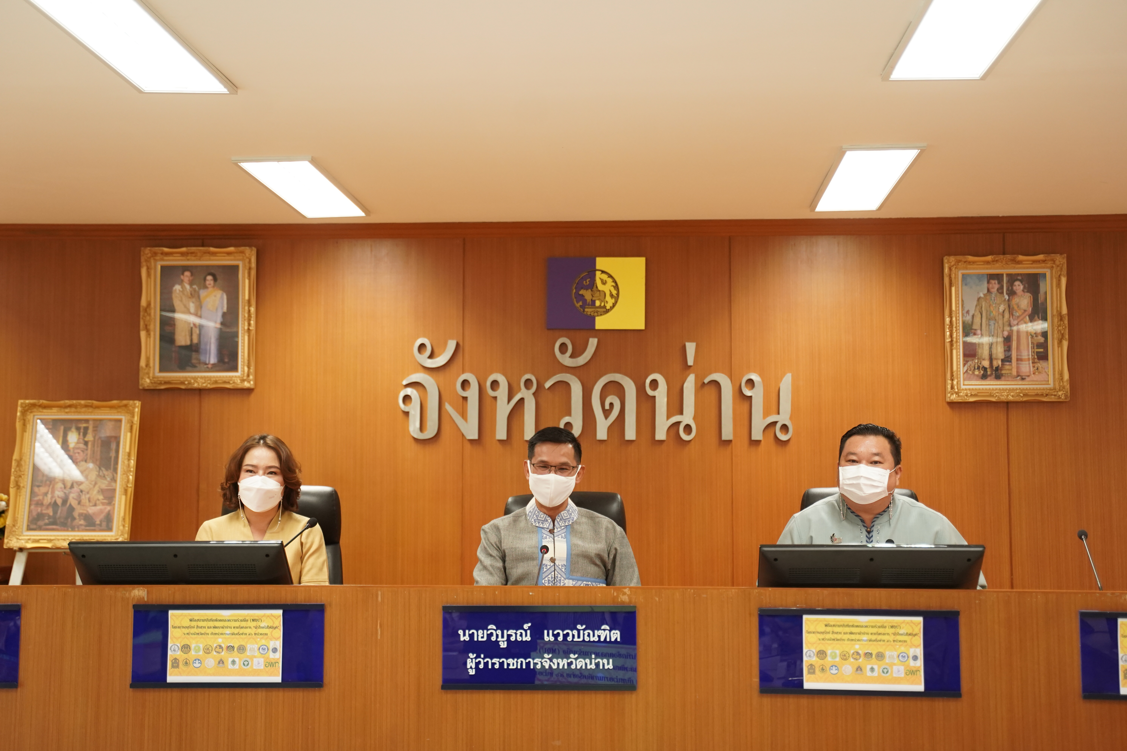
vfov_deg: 26.5
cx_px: 564
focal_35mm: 51
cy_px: 376
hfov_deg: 38.9
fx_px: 1596
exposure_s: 1/320
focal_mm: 51
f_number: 2.8
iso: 2500
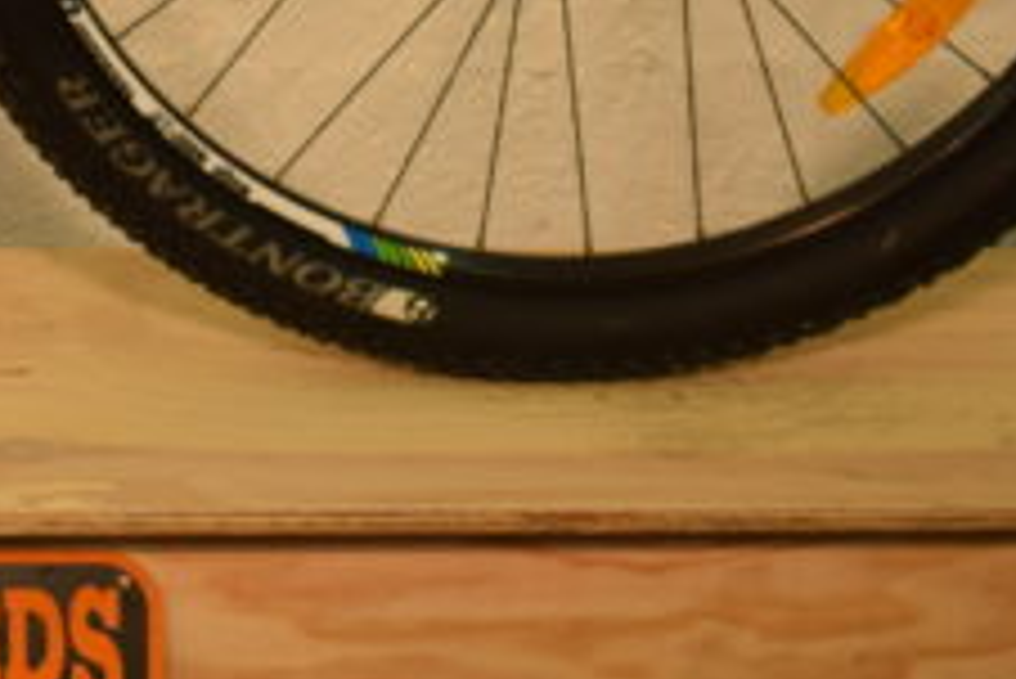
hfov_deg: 9.8
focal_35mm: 204
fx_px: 5761
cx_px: -450
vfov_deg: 6.7
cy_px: -304
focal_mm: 30
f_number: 5
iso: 400
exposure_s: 1/100
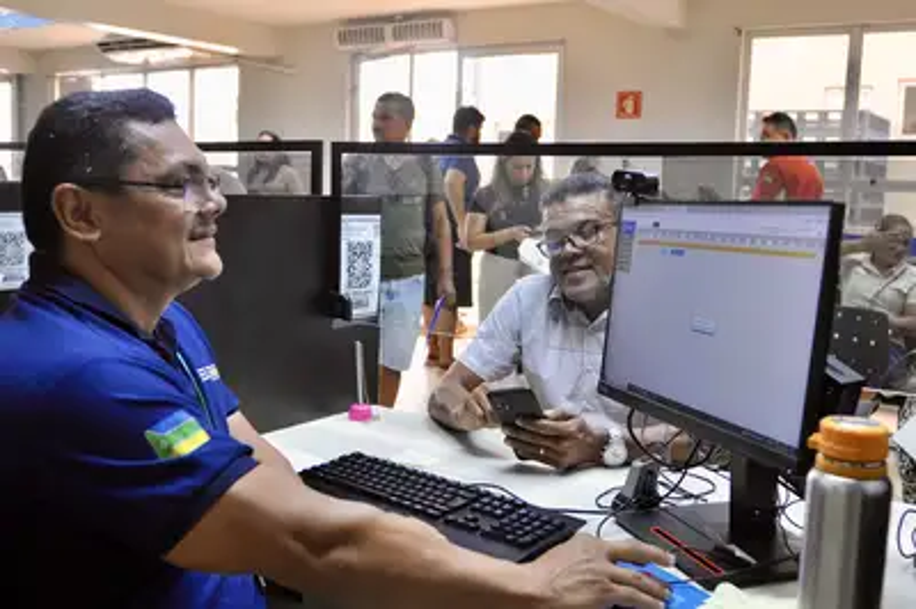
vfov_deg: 36.8
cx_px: 458
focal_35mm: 36
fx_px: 915
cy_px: 304
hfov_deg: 53.2
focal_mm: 24
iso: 500
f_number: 2.8
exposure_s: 1/100
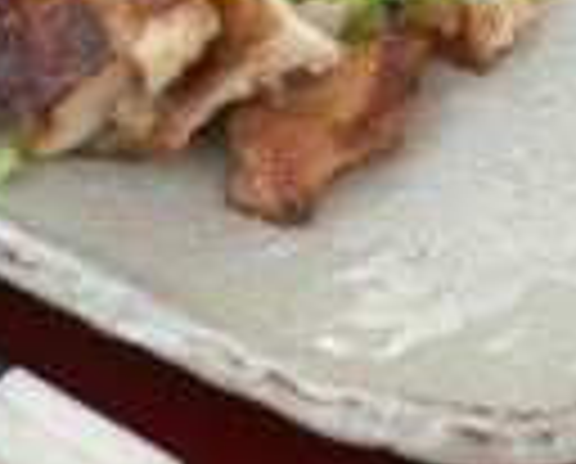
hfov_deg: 14.4
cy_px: -304
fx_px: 2272
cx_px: 270
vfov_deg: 11.0
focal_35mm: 133
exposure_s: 1/13
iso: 100
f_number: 2.8
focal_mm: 5.8
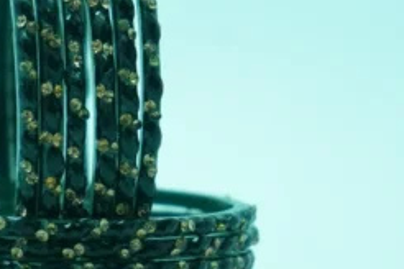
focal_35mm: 256
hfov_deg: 8.0
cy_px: 92
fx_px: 2873
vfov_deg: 5.4
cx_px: 74
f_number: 5.6
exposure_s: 1/250
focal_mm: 70
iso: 640
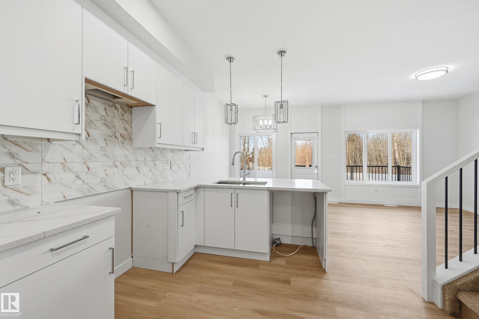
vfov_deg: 81.2
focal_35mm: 14
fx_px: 186
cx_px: 240
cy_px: 160
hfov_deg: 104.3
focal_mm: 14
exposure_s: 1/500
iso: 250
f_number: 8
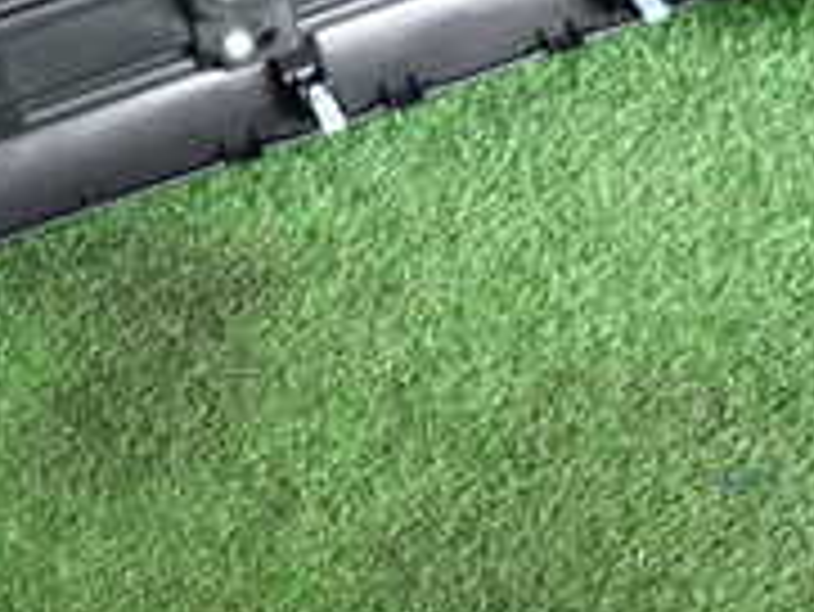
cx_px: 171
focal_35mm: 83
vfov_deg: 17.7
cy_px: 176
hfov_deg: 23.2
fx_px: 1953
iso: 250
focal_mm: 4.5
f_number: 2
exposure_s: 1/30
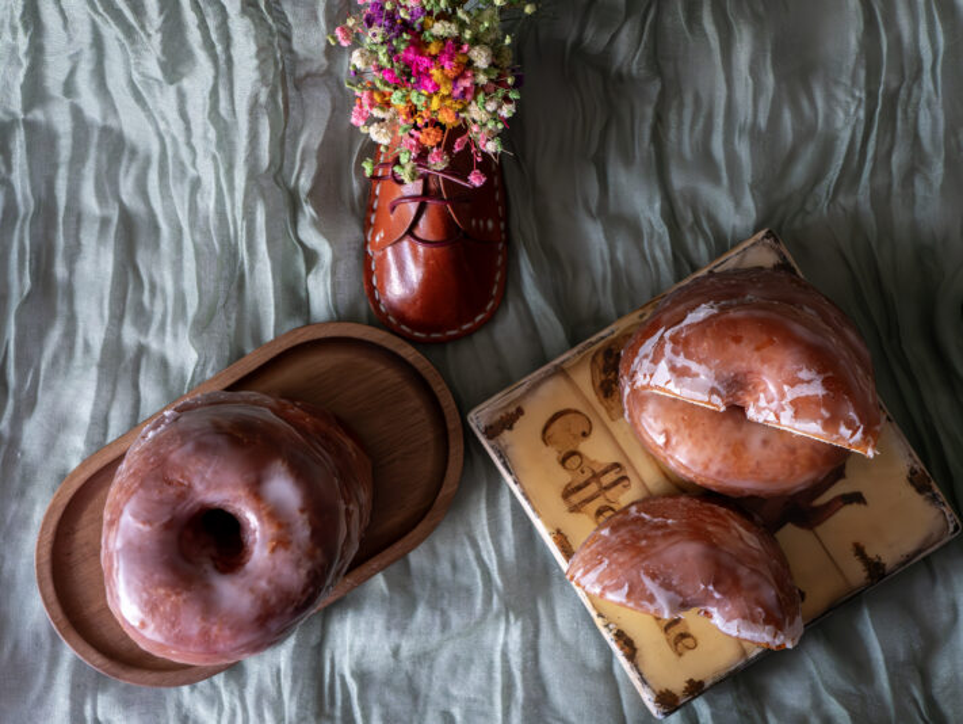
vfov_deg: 29.1
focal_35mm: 50
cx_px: 482
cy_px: 362
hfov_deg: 38.2
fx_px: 1392
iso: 3200
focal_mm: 25
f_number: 5.6
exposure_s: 1/100
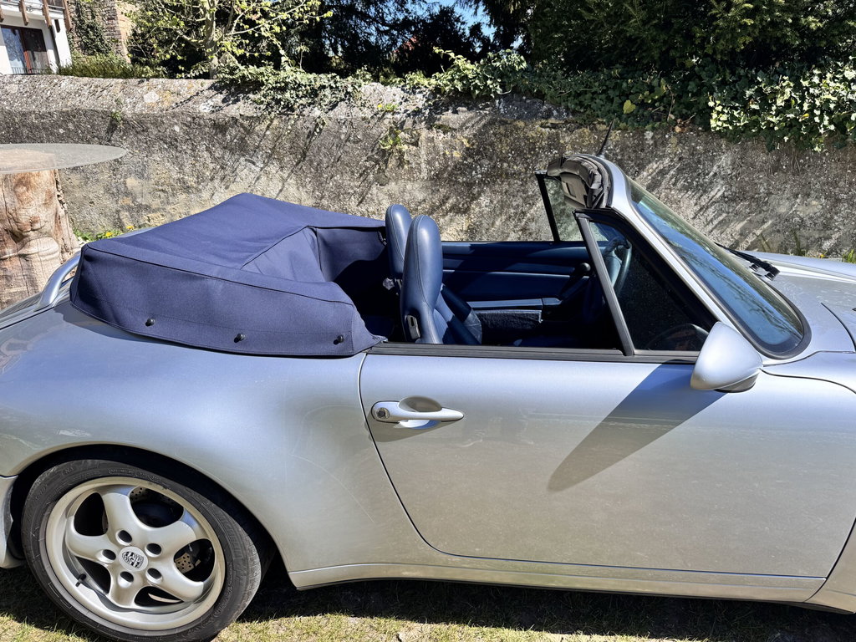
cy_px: 321
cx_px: 428
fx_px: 593
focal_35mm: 24
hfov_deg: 71.6
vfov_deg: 56.8
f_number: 1.78
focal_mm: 6.76
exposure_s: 1/2331
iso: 80
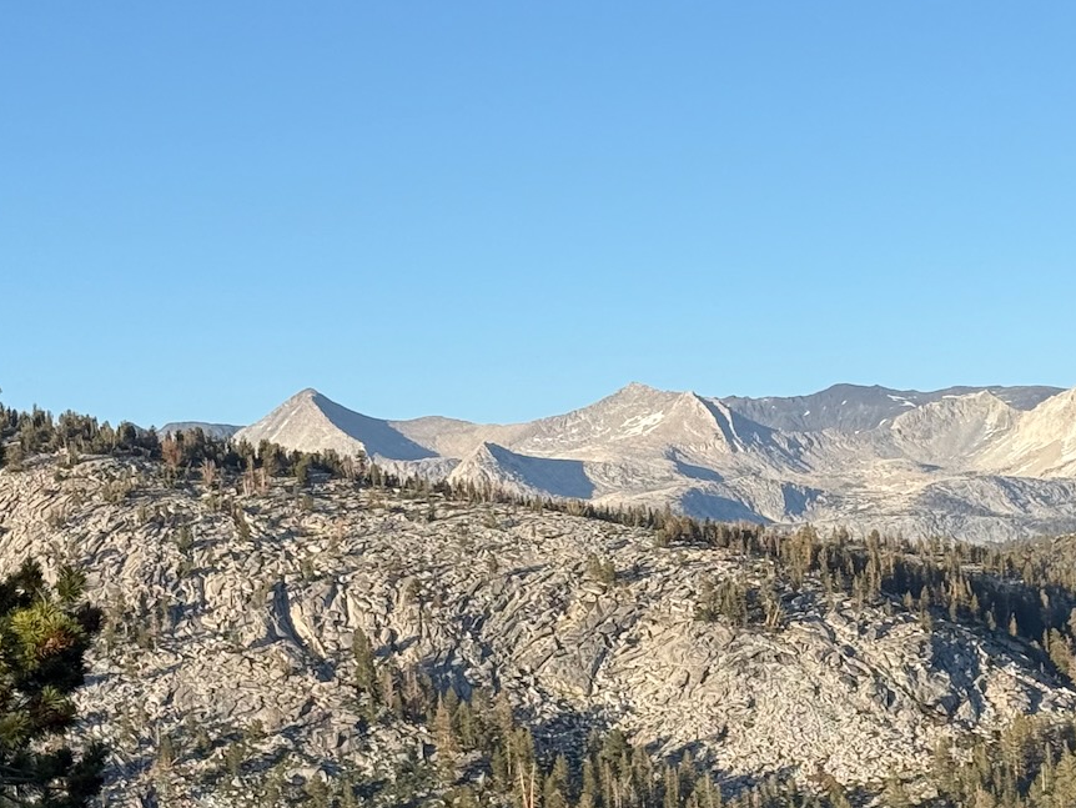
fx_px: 3545
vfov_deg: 13.0
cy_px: 536
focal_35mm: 114
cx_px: 801
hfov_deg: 17.2
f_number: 1.78
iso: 64
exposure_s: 1/3534
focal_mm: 6.76
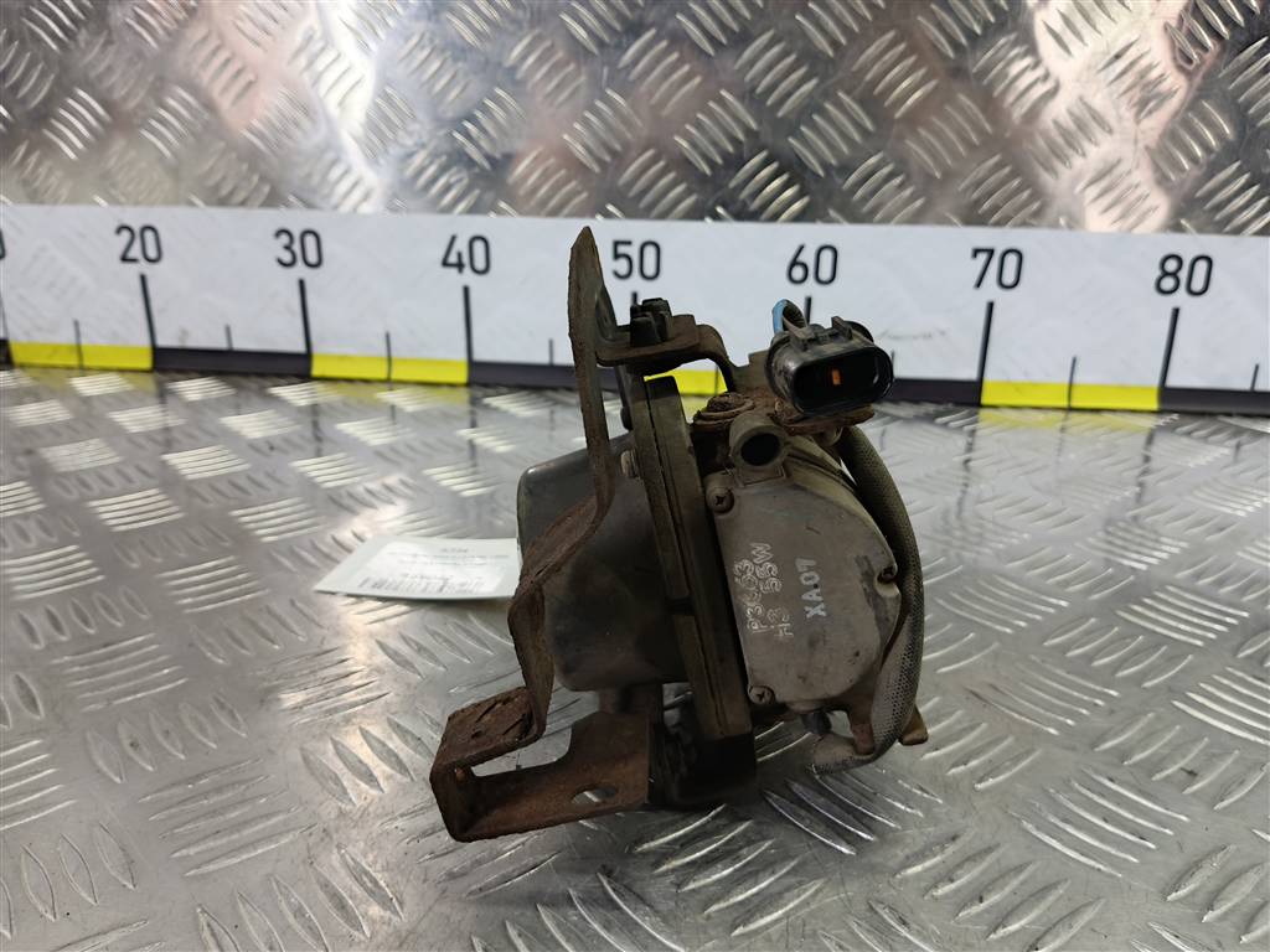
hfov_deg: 65.3
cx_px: 635
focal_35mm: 27
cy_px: 476
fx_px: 991
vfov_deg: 51.4
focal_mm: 4.11
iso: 142
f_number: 1.6
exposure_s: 1/33.3
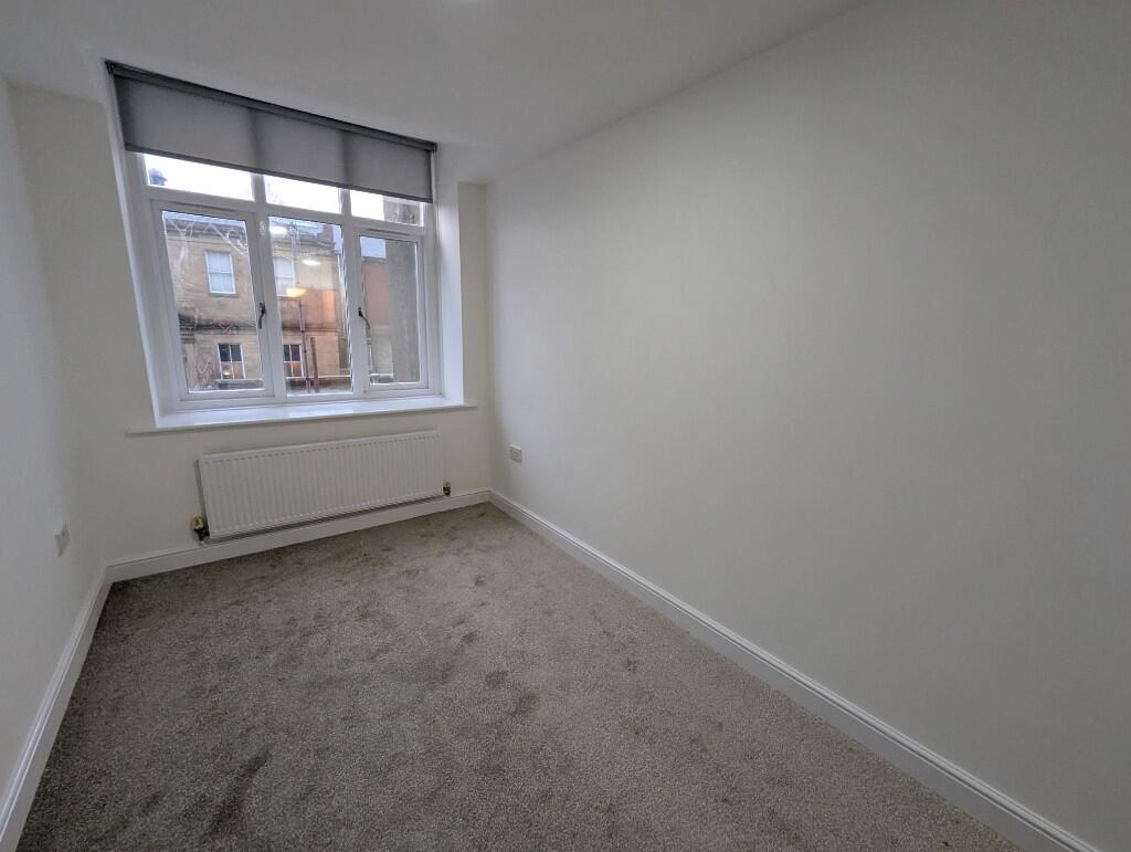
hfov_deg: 106.1
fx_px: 425
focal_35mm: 13
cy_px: 426
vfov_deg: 90.1
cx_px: 566
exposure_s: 1/100
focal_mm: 1.95
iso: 126
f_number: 2.2
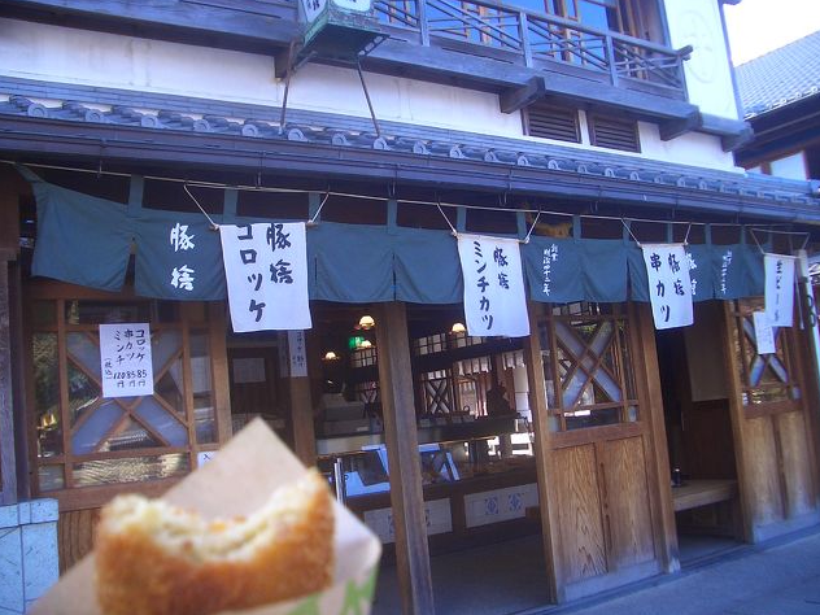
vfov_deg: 39.7
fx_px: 853
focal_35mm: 36
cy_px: 311
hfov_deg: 51.4
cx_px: 418
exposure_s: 1/160
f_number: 2.6
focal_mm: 5.8
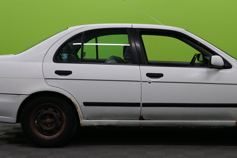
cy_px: 86
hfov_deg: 27.9
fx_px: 474
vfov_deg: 18.9
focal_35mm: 72
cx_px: 156
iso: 640
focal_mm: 39
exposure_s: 1/160
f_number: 4
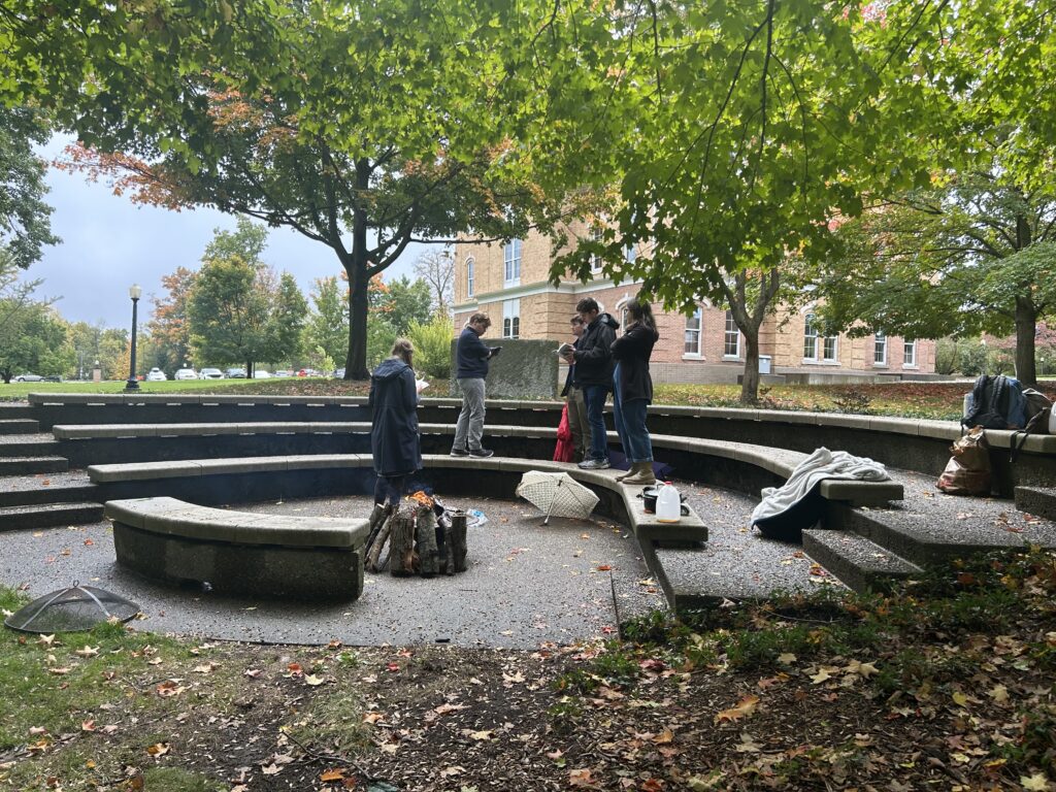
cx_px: 528
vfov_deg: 53.1
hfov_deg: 67.3
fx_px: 793
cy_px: 396
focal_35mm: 26
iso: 50
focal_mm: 5.7
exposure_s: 1/380
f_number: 1.5
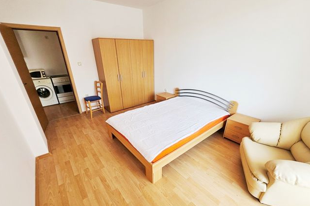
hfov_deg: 100.4
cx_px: 155
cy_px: 118
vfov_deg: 76.8
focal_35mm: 15
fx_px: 129
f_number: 2.2
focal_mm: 1.7
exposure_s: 1/100
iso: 40
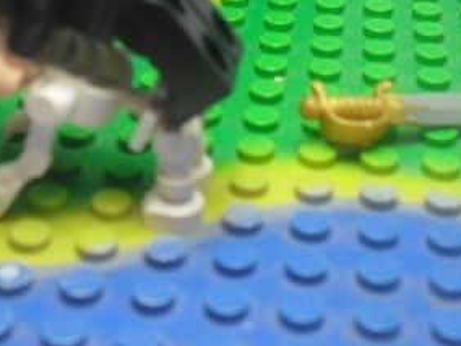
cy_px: 88
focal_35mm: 79
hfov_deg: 24.3
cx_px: 93
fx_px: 1052
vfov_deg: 18.5
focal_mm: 6.3
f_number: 3.2
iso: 100
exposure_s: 1/90
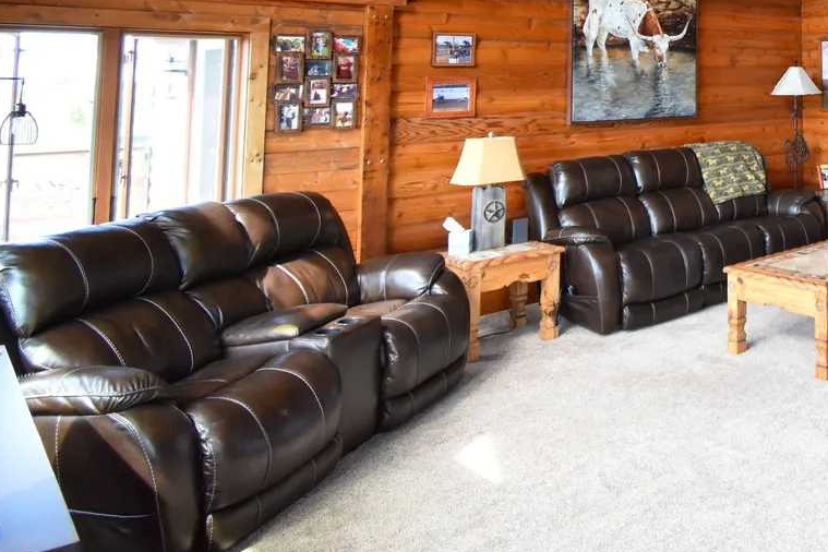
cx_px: 843
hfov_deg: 47.7
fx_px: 736
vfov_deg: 37.4
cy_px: 20
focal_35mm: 32
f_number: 4.5
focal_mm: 10
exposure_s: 1/60
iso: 900
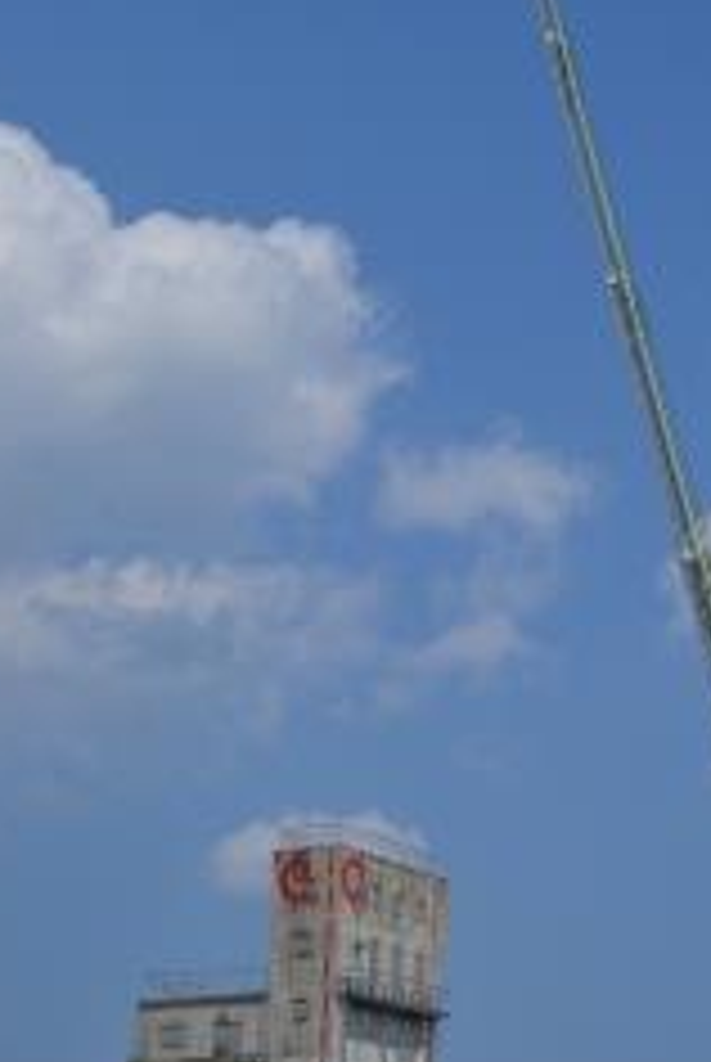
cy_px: 482
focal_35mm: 74
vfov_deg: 27.3
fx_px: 2186
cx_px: 619
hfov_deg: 18.2
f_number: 10
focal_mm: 26
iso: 100
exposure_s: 1/400
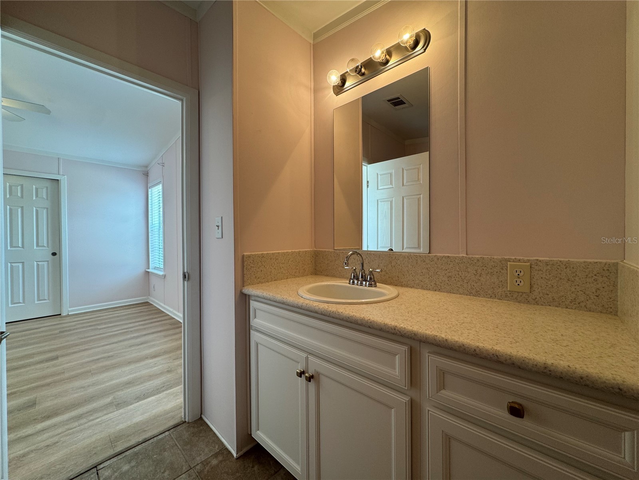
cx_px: 320
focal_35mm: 14
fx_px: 258
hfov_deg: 102.1
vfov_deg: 85.7
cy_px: 240
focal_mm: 2.22
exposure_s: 1/120
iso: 80
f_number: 2.2
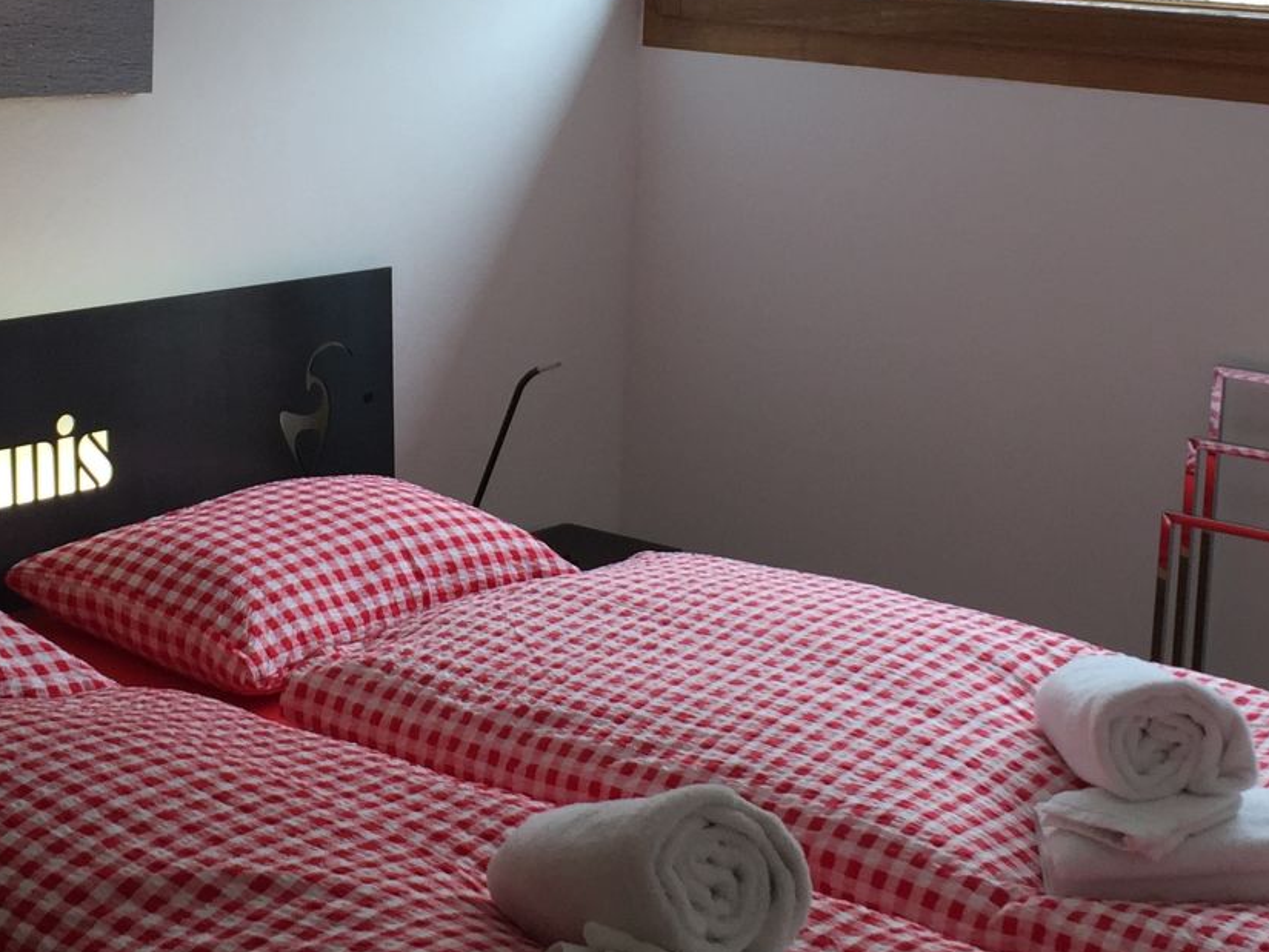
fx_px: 2640
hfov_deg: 27.0
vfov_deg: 20.3
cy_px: 223
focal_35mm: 72
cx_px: 537
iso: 40
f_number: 2.2
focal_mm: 4.15
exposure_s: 1/50
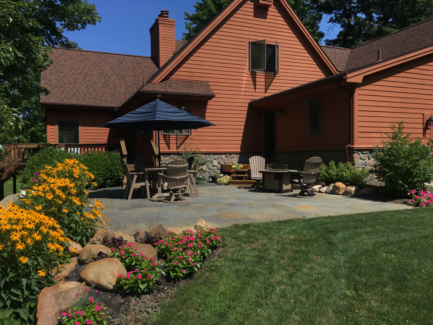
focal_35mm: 29
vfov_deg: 48.2
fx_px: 363
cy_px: 162
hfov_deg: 61.7
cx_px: 216
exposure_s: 1/1923
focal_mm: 4.15
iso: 25
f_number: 2.2
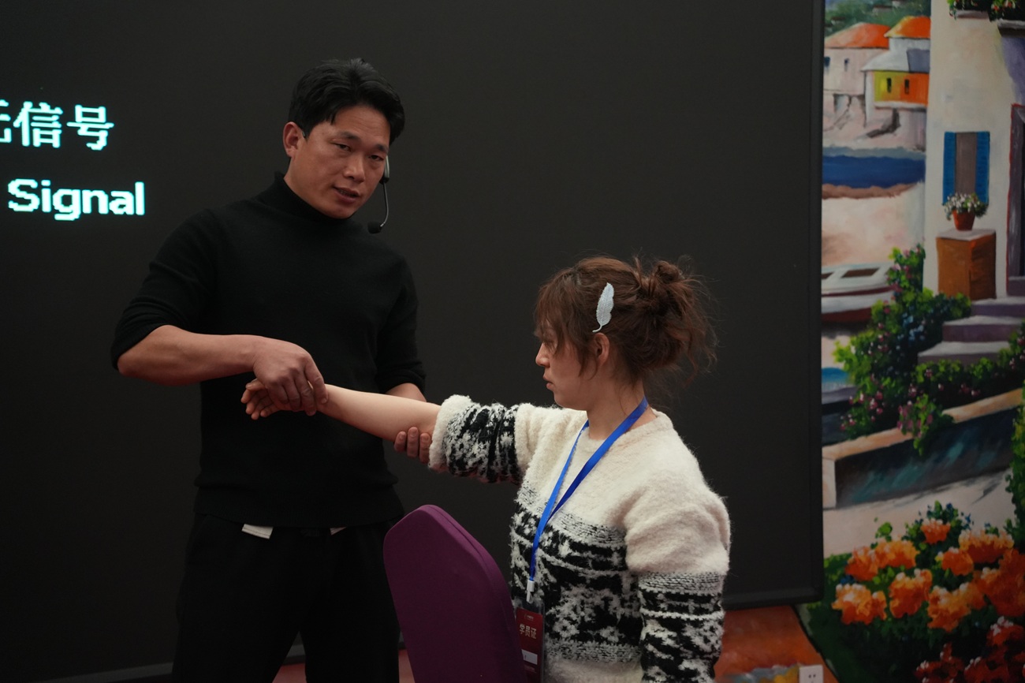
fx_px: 2163
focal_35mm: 76
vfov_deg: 17.9
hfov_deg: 26.7
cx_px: 512
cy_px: 342
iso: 4000
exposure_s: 1/160
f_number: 4
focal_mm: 76
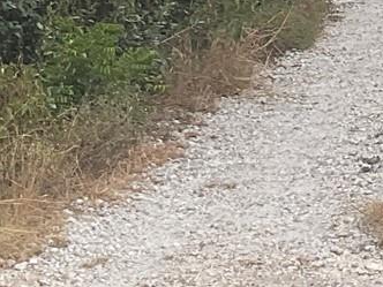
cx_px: 405
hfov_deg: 10.9
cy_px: -44
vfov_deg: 8.2
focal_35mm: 179
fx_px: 1981
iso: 16
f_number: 1.8
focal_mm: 3
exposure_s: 1/759
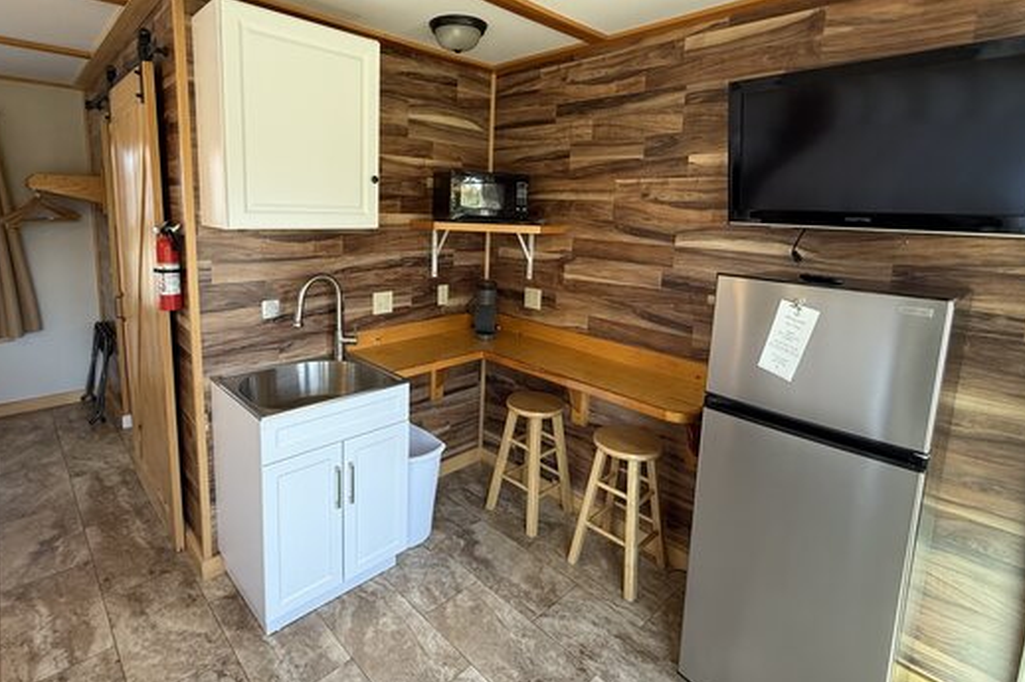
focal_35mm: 18
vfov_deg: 66.9
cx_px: 481
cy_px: 283
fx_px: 512
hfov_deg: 89.9
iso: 250
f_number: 2.2
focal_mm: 2.22
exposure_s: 1/99
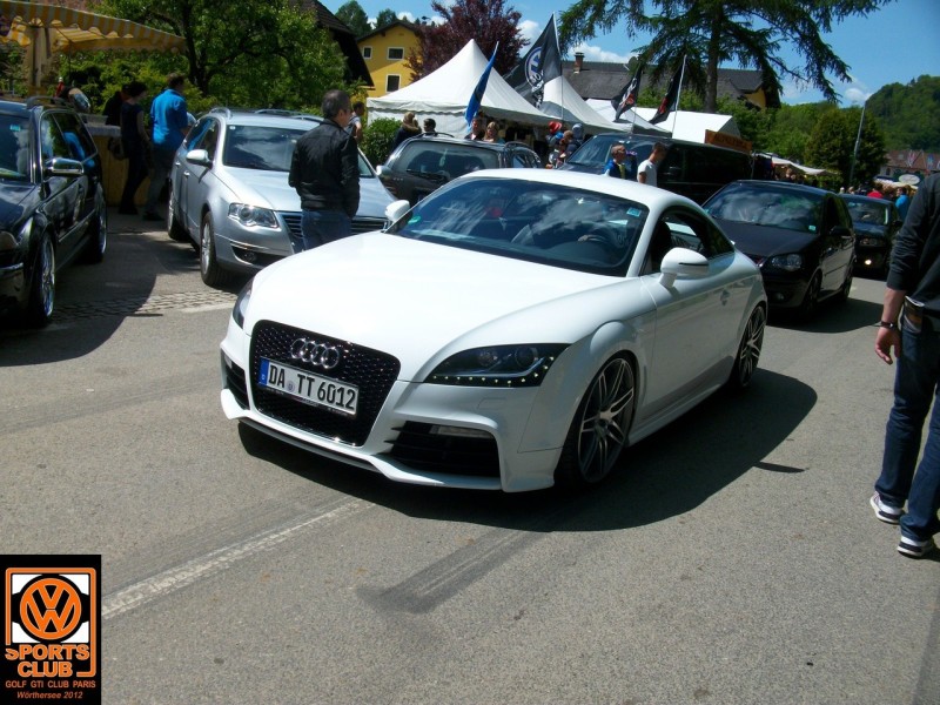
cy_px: 352
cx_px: 470
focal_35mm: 34
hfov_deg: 54.0
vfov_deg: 41.8
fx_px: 923
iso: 80
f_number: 5.5
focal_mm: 5.7
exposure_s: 1/493
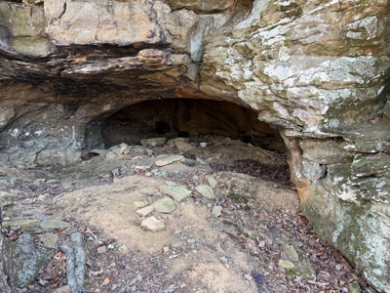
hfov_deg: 71.6
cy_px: 146
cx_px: 195
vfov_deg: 56.8
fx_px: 270
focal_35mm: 24
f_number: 1.78
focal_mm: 6.76
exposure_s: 1/121
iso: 160
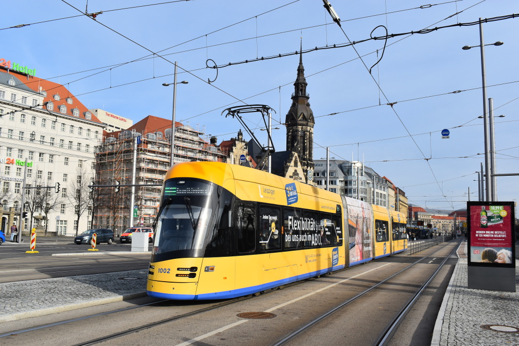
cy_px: 173
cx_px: 260
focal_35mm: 33
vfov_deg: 40.0
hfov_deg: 57.2
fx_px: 476
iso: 200
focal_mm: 22
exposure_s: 1/400
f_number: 10
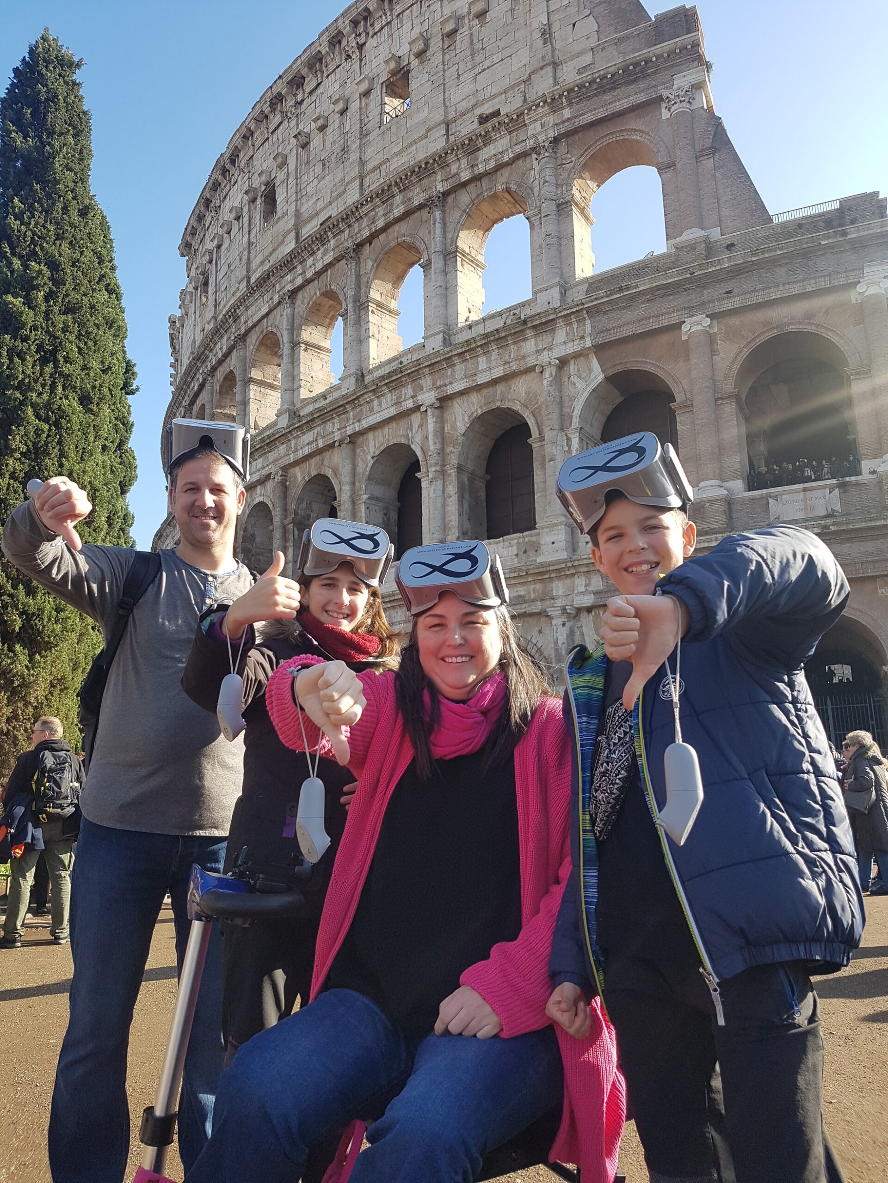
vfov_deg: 67.3
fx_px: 889
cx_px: 444
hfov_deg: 53.1
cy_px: 592
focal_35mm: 26
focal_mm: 4.2
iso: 50
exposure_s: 1/972
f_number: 1.7
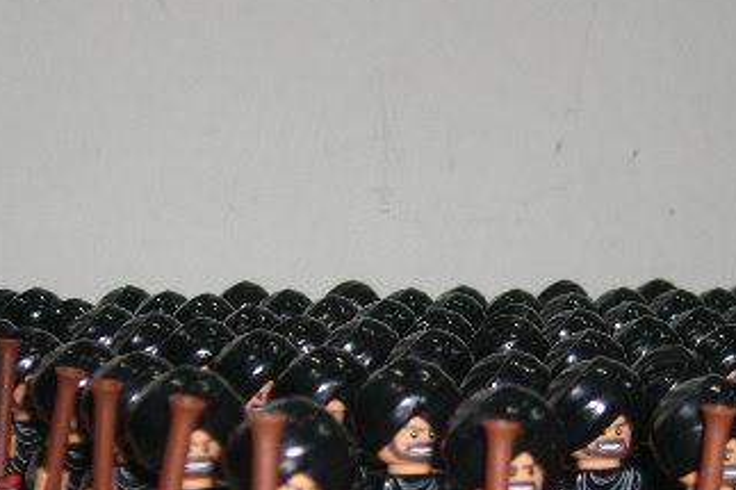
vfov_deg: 13.1
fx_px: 2105
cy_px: 458
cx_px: 531
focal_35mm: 103
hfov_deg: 19.7
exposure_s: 1/60
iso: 100
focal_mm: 8.3
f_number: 3.3
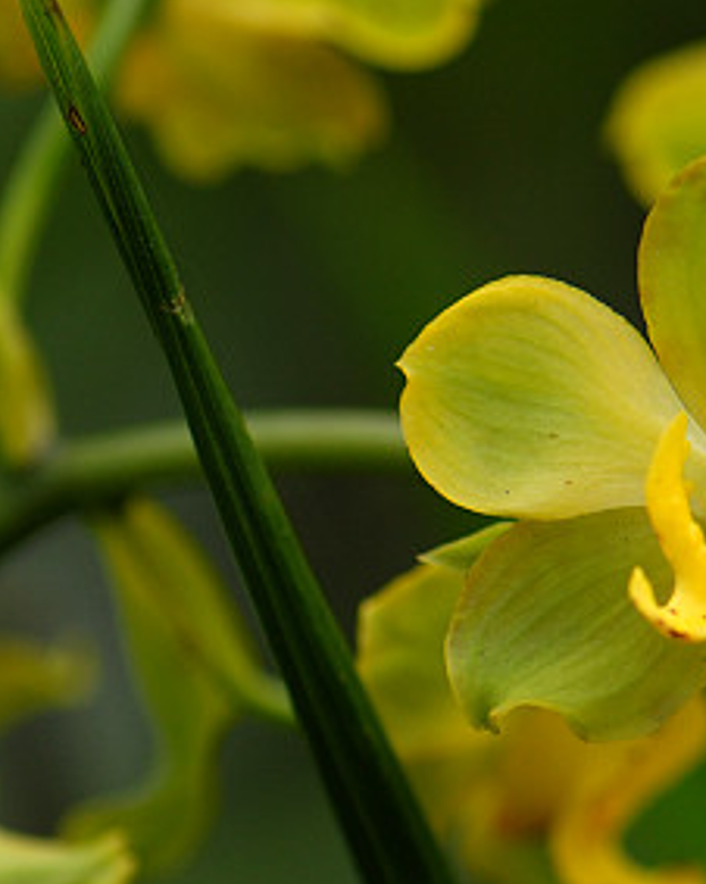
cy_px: 384
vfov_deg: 5.8
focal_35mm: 335
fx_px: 8761
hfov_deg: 4.6
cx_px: 784
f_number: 5
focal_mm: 105
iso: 200
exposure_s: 1/60
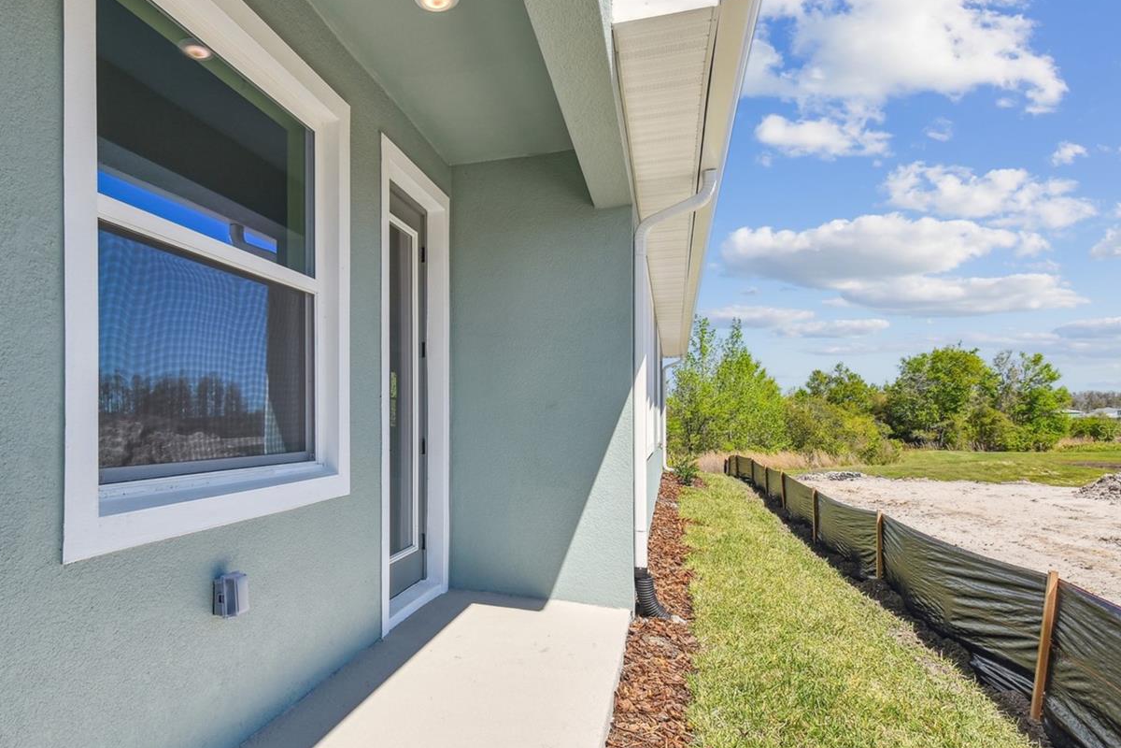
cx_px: 433
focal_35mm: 20
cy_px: 432
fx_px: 623
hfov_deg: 82.7
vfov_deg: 61.6
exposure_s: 1/400
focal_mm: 10
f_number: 7.1
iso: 100
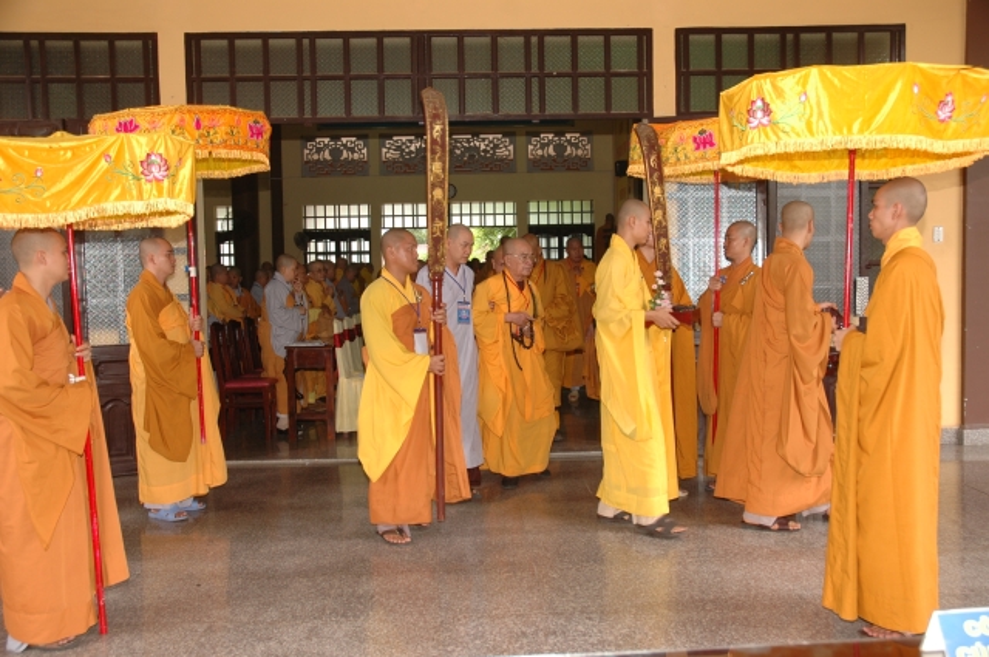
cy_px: 328
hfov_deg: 53.2
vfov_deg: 36.8
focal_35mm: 36
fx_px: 988
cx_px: 494
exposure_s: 1/80
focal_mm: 24
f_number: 4.5
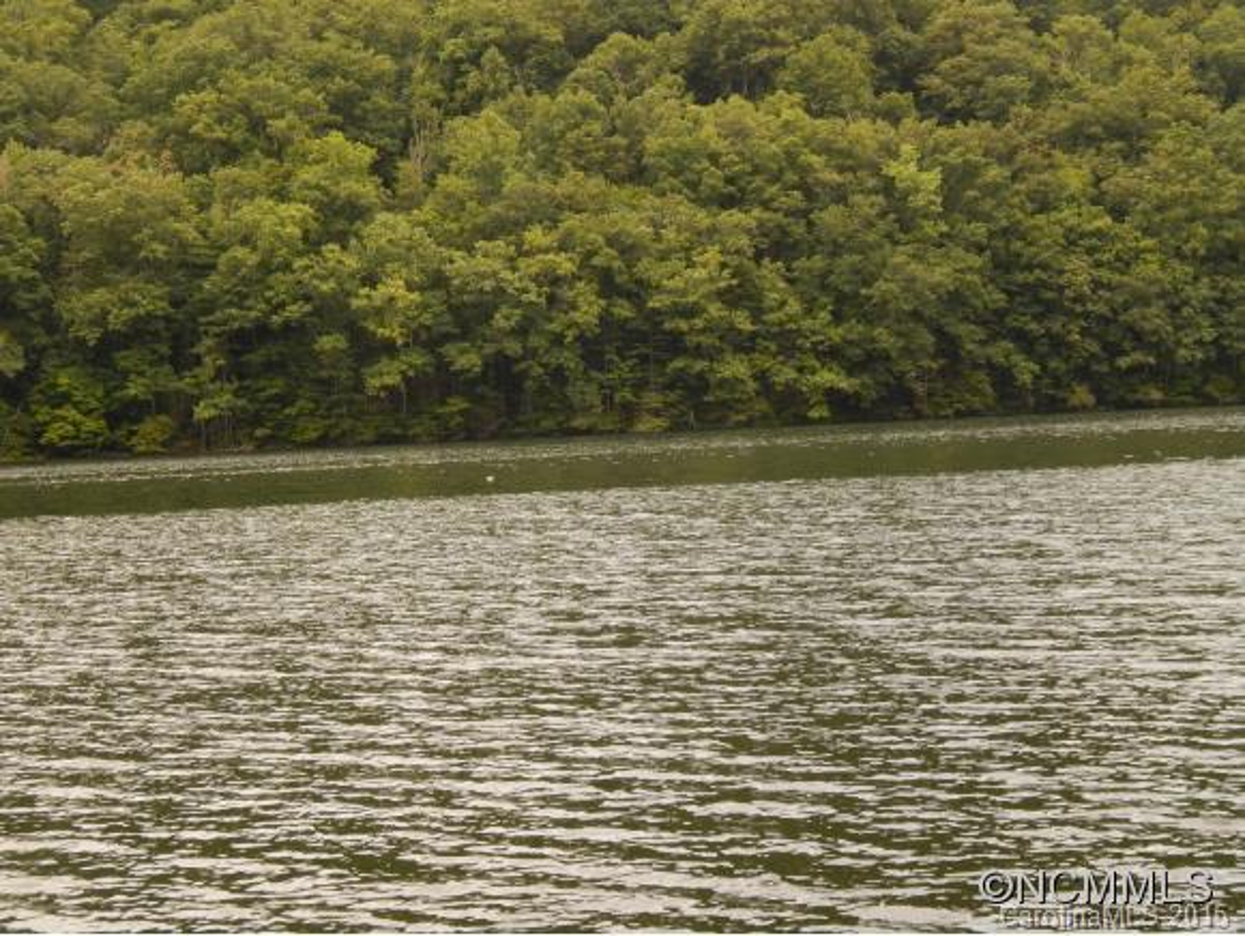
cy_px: 468
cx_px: 622
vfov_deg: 21.3
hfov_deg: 28.1
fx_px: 2484
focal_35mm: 69
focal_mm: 12.3
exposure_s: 1/800
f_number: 4.1
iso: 400
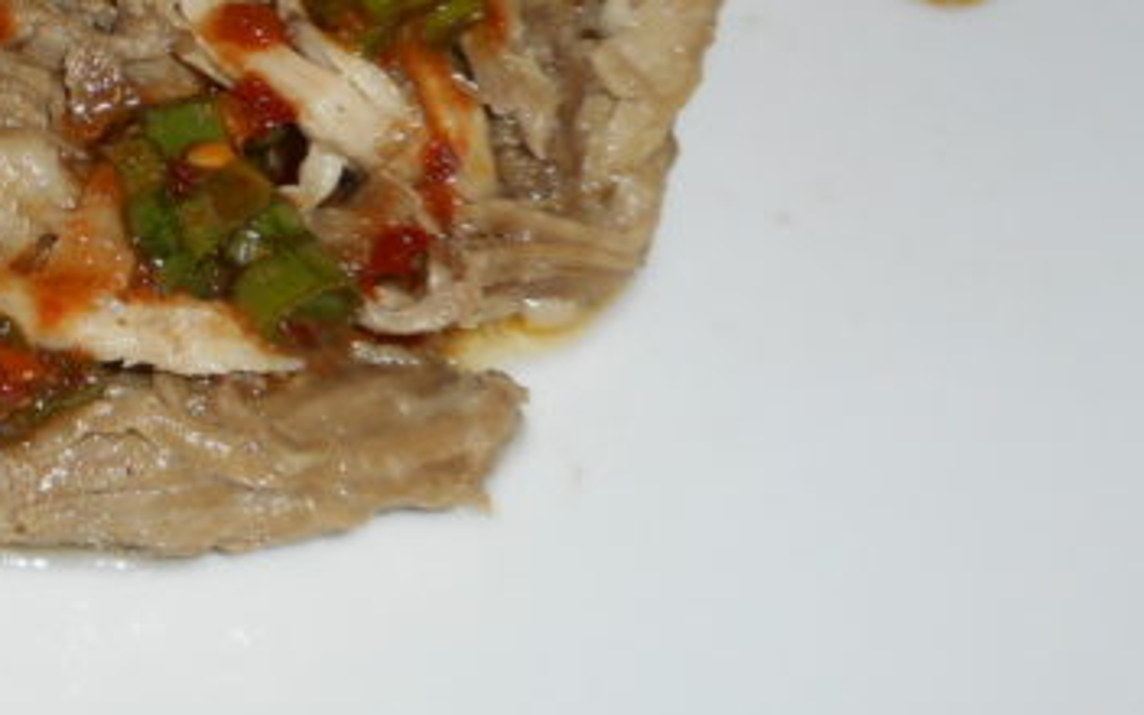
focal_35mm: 77
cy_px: -52
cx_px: -94
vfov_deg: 16.5
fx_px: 2401
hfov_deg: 25.0
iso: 80
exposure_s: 1/25
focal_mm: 4.5
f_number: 3.7
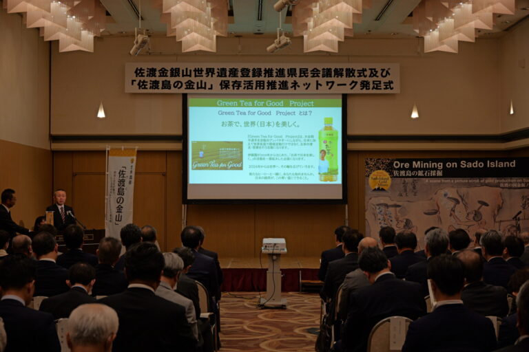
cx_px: 264
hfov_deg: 38.2
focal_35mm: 52
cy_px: 176
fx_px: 764
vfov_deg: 26.0
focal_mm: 52
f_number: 4.9
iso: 500
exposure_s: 1/80
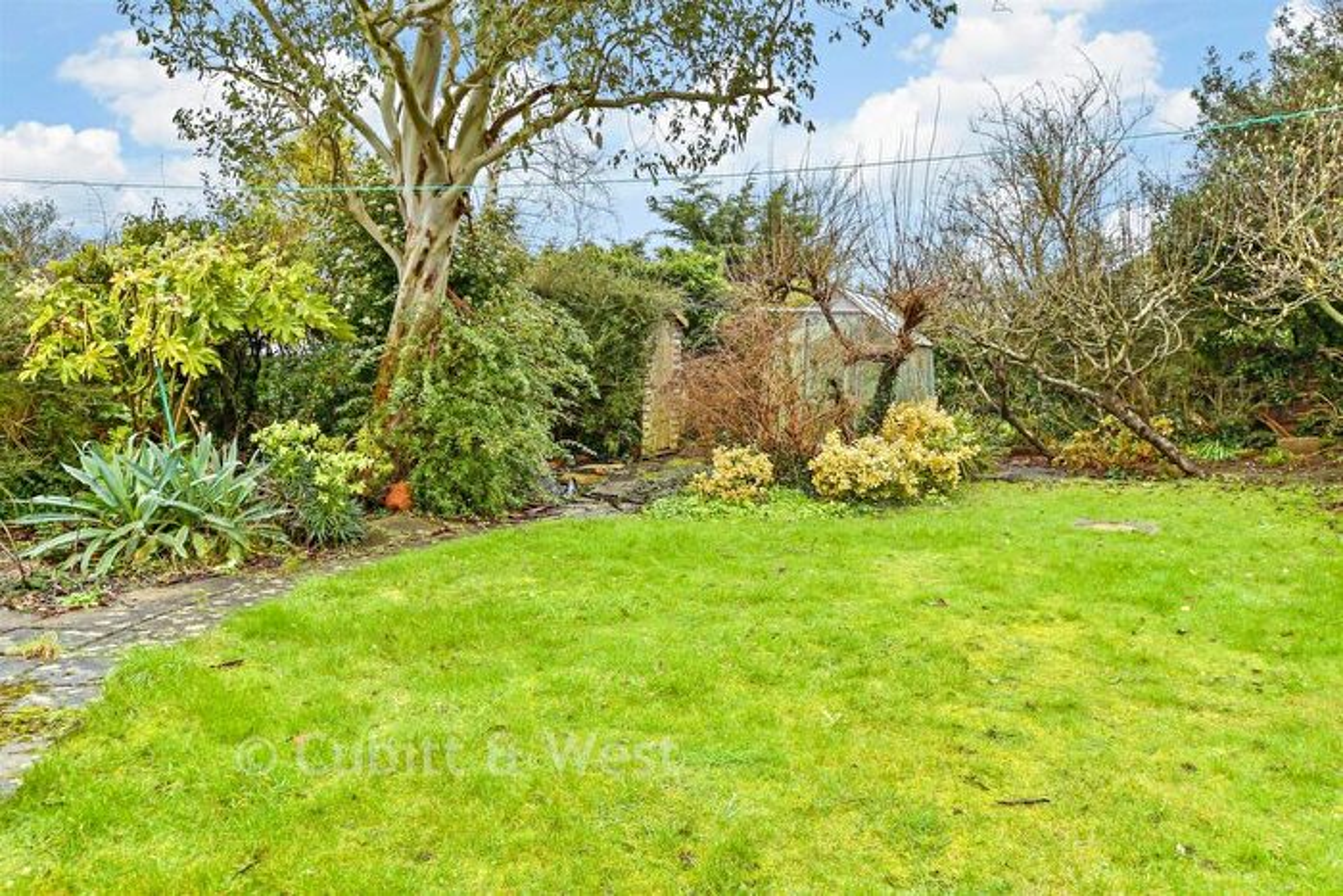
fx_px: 1007
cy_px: 448
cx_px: 672
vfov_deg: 47.9
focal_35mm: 27
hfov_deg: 67.4
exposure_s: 1/25
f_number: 8
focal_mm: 18
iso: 200
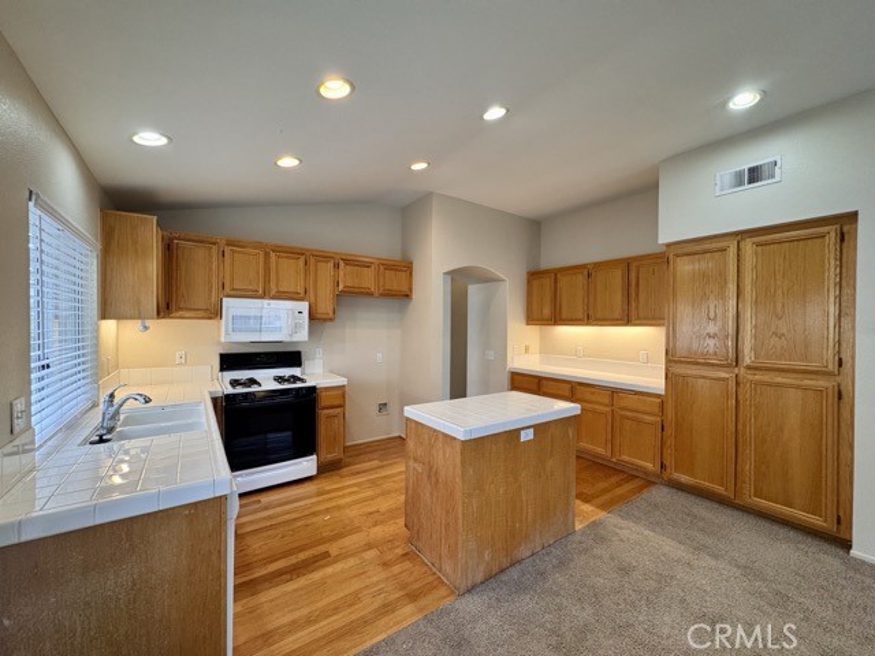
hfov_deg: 102.1
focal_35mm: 14
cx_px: 438
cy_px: 328
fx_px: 354
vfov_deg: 85.7
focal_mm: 2.22
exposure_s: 1/120
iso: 200
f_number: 2.2
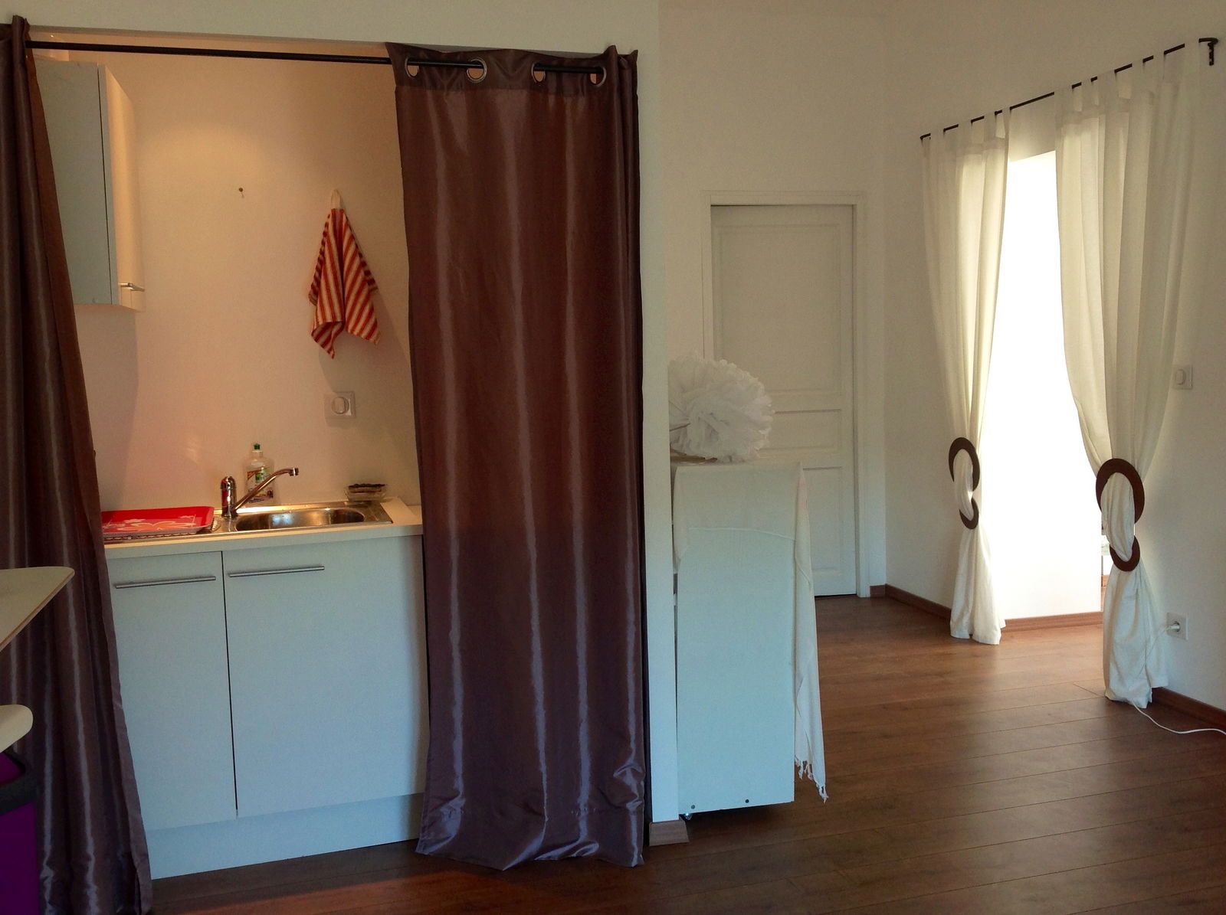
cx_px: 613
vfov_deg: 40.6
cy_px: 458
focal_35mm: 35
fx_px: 1238
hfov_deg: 52.7
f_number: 2.4
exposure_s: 1/40
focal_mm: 4.28
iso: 64
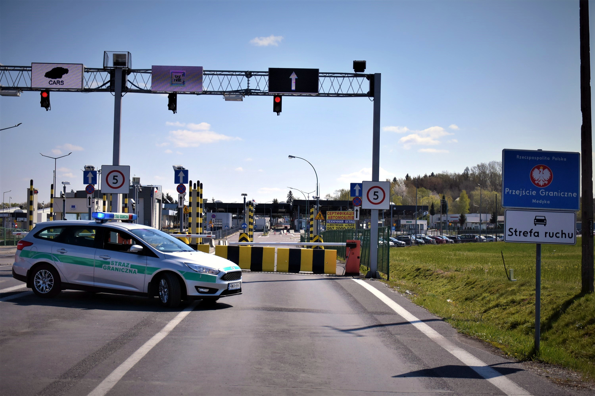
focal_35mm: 48
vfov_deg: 28.1
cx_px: 298
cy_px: 198
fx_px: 793
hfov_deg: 41.1
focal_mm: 32
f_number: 5
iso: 640
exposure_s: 1/8000
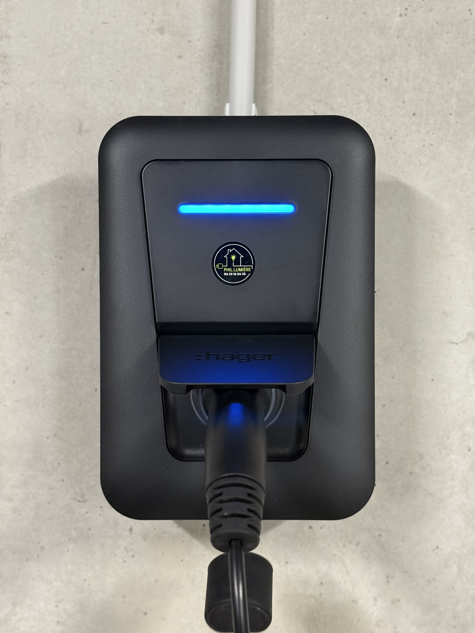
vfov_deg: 39.7
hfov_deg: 30.3
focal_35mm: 48
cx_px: 238
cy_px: 316
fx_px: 878
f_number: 1.78
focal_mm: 6.76
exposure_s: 1/33
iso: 320
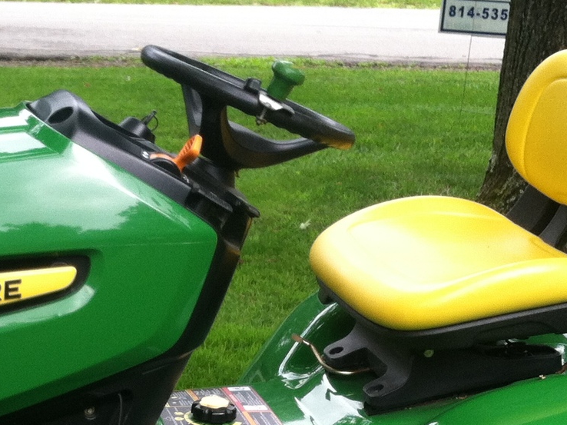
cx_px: 108
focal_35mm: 97
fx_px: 1588
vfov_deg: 14.9
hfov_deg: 20.0
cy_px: 447
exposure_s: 1/142
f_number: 2.8
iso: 80
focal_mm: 3.85
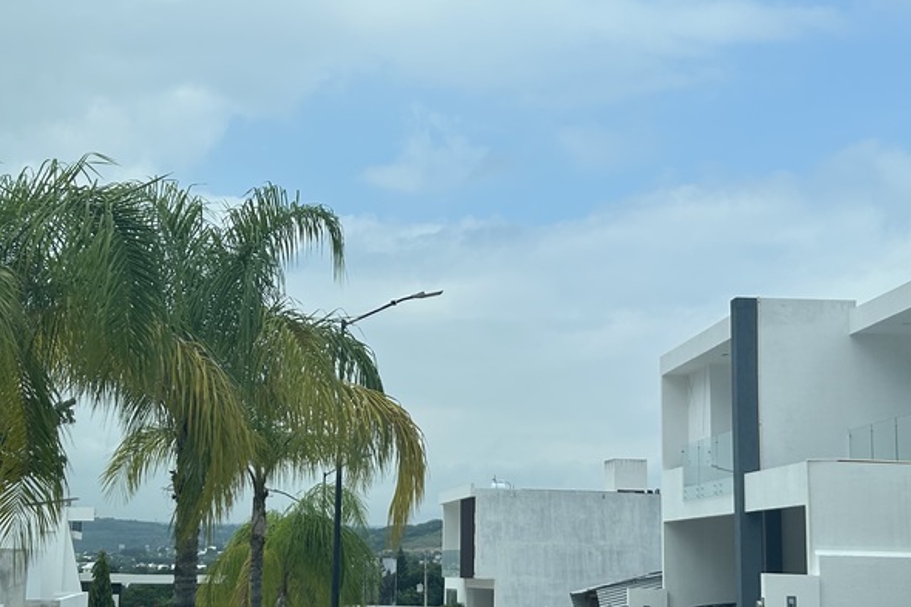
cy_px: 354
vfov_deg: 24.6
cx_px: 372
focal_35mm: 55
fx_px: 1391
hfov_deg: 36.1
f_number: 1.5
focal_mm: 5.7
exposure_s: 1/4831
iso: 50
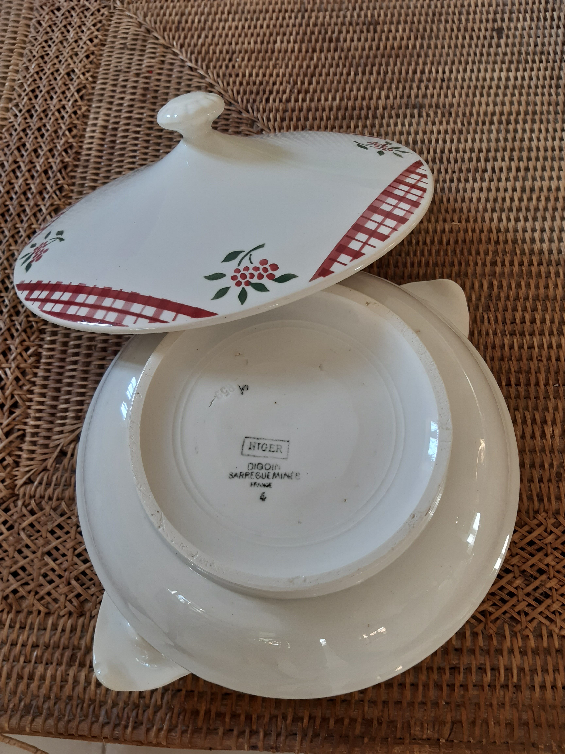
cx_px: 282
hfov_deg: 53.1
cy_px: 377
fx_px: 566
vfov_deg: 67.3
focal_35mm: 26
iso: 50
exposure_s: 1/50
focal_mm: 3.92
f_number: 1.7
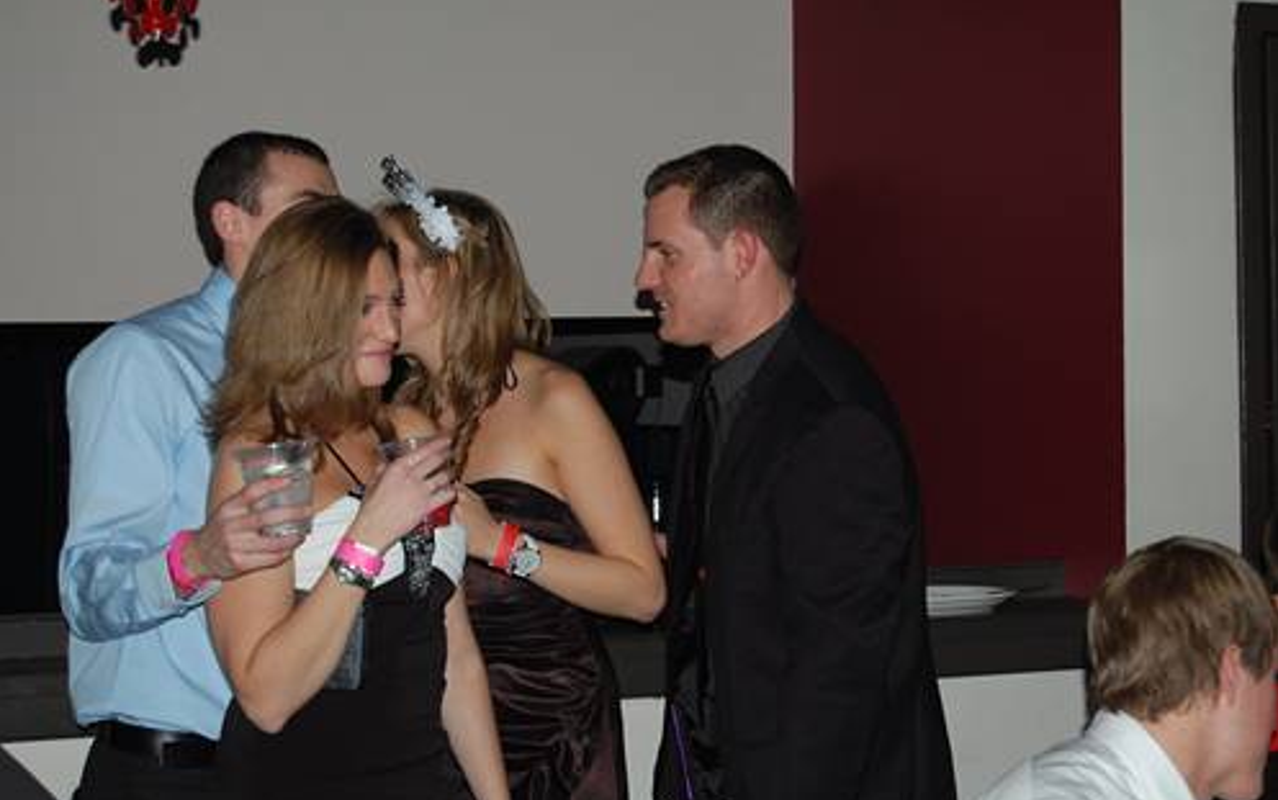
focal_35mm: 85
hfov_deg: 24.5
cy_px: 417
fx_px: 2945
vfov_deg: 15.5
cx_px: 638
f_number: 5.6
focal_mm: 55
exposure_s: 1/60
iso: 400
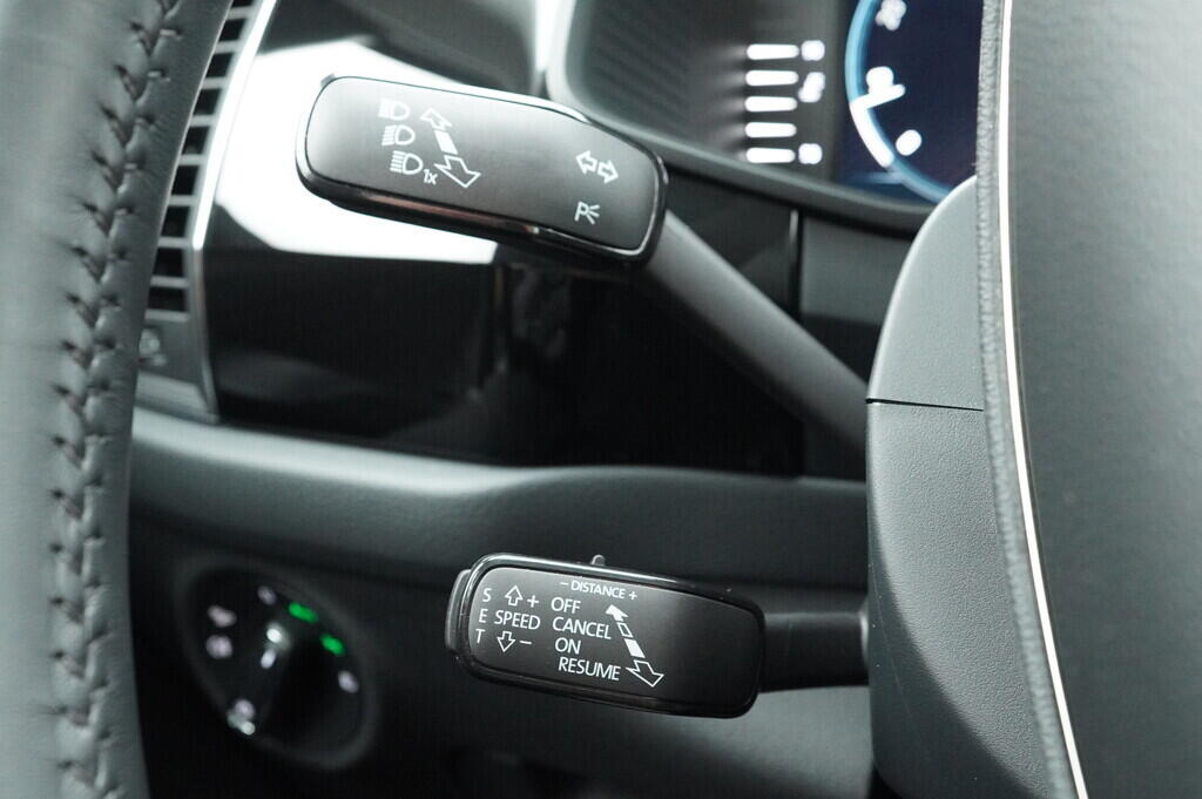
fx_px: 1201
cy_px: 400
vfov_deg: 36.8
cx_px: 601
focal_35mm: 36
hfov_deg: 53.2
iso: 6400
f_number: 5.6
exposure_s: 1/80
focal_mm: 24
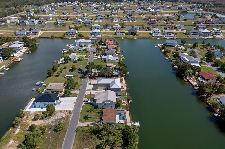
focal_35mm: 28
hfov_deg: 65.5
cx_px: 112
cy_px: 74
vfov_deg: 46.3
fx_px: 175
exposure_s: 1/800
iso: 100
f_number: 5.6
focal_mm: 10.26
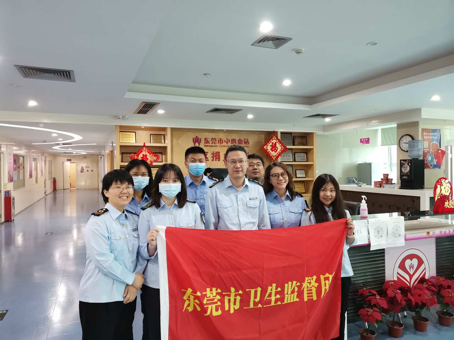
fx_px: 341
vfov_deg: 53.1
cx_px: 227
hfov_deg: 67.3
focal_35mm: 26
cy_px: 170
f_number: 1.8
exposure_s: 1/33.3
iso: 800
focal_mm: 4.75
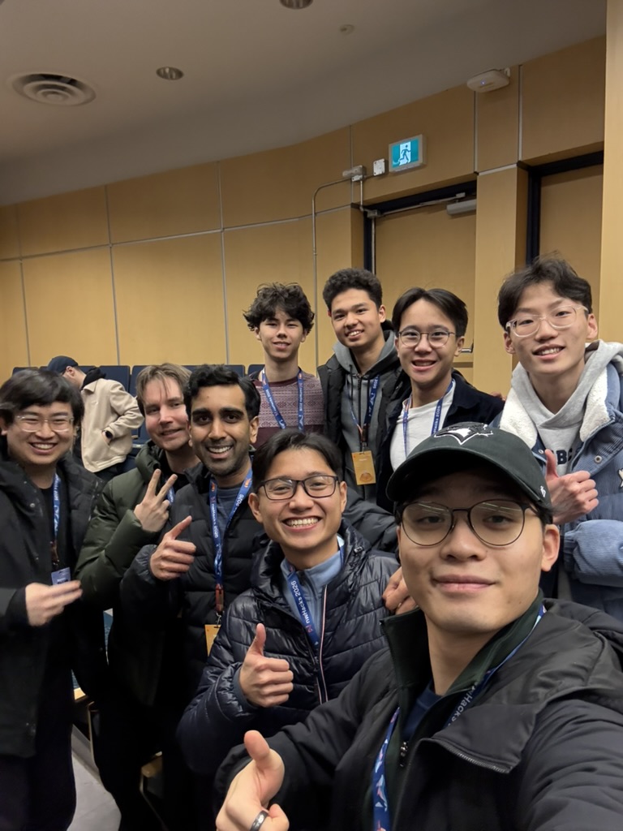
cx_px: 312
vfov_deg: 73.9
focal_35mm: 23
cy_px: 416
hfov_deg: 58.9
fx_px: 552
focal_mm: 2.69
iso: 320
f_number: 1.9
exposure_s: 1/60
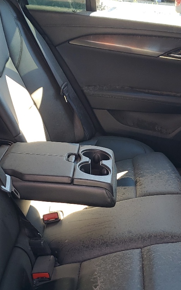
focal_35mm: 59
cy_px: 188
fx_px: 466
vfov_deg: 34.3
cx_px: 96
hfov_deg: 22.0
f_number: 1.5
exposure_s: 1/133
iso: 50
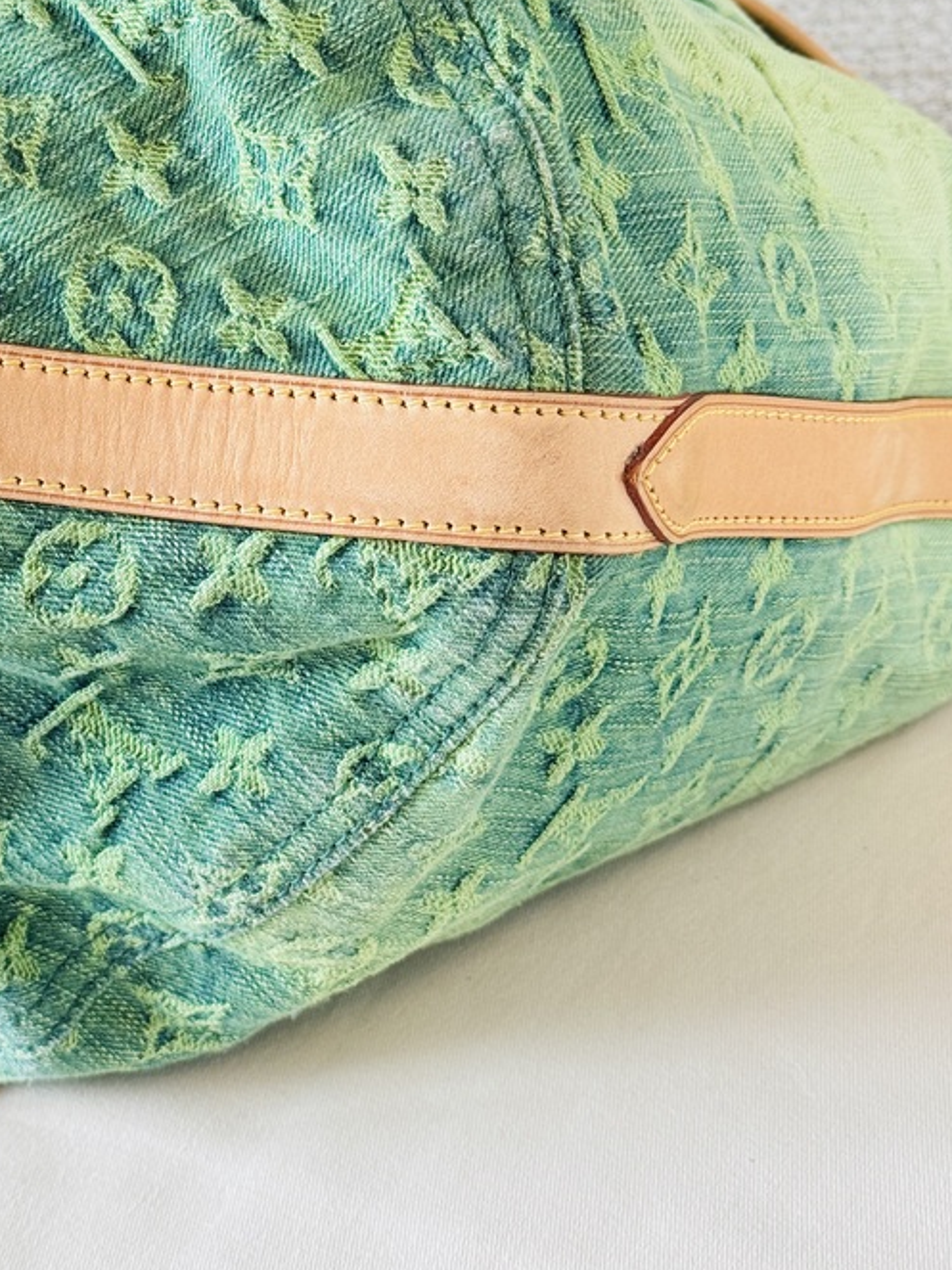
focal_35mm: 73
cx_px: 243
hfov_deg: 20.0
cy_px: 450
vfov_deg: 26.6
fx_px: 2678
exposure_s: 1/100
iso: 100
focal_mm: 6.76
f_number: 1.78
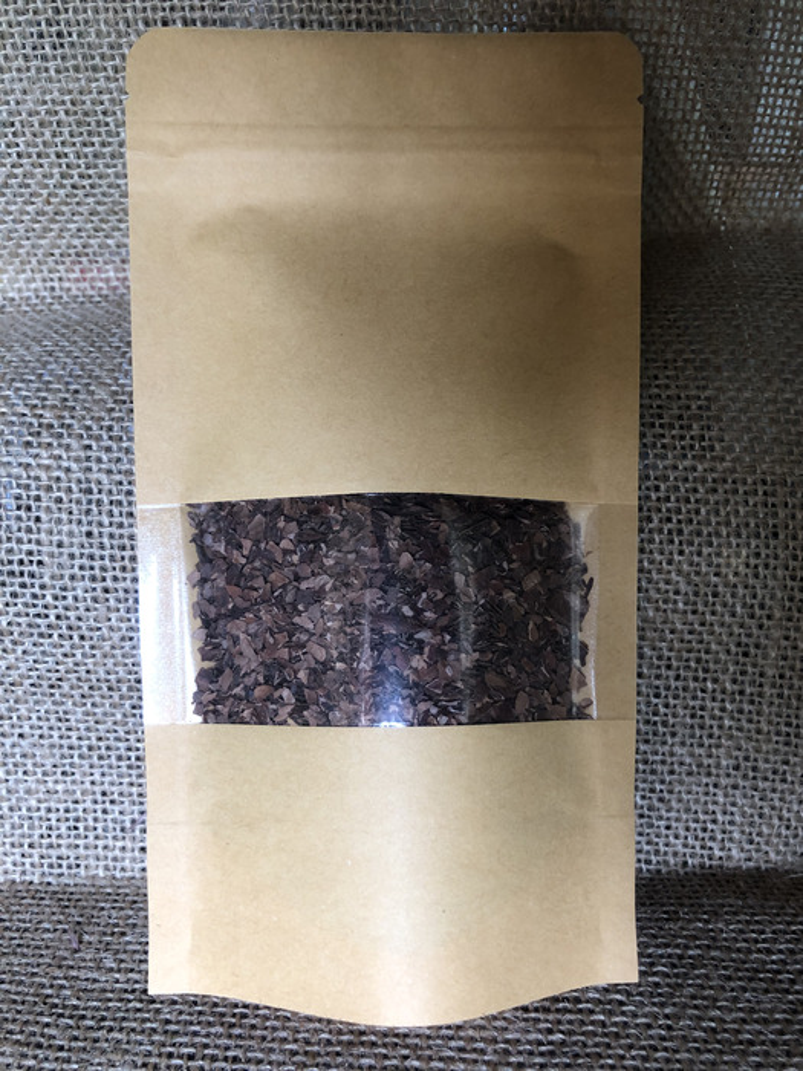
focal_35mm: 28
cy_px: 536
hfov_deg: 49.7
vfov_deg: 63.4
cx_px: 402
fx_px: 866
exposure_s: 1/30
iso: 40
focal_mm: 3.99
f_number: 1.8
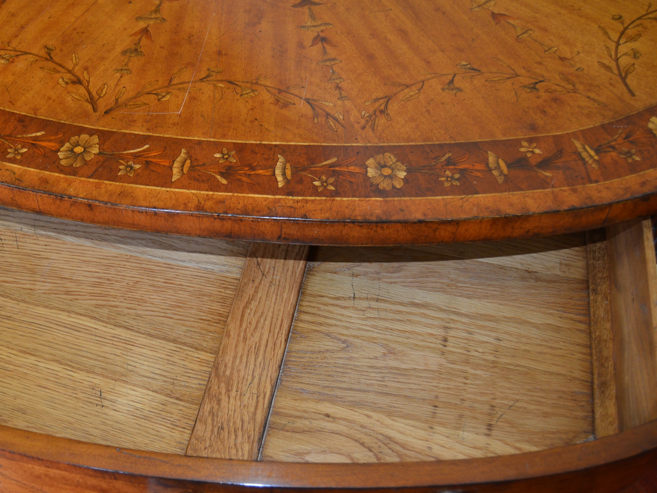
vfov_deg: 36.8
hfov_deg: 46.6
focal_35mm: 39
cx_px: 185
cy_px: 247
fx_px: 740
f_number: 3.5
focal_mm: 18
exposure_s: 1/60
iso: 400
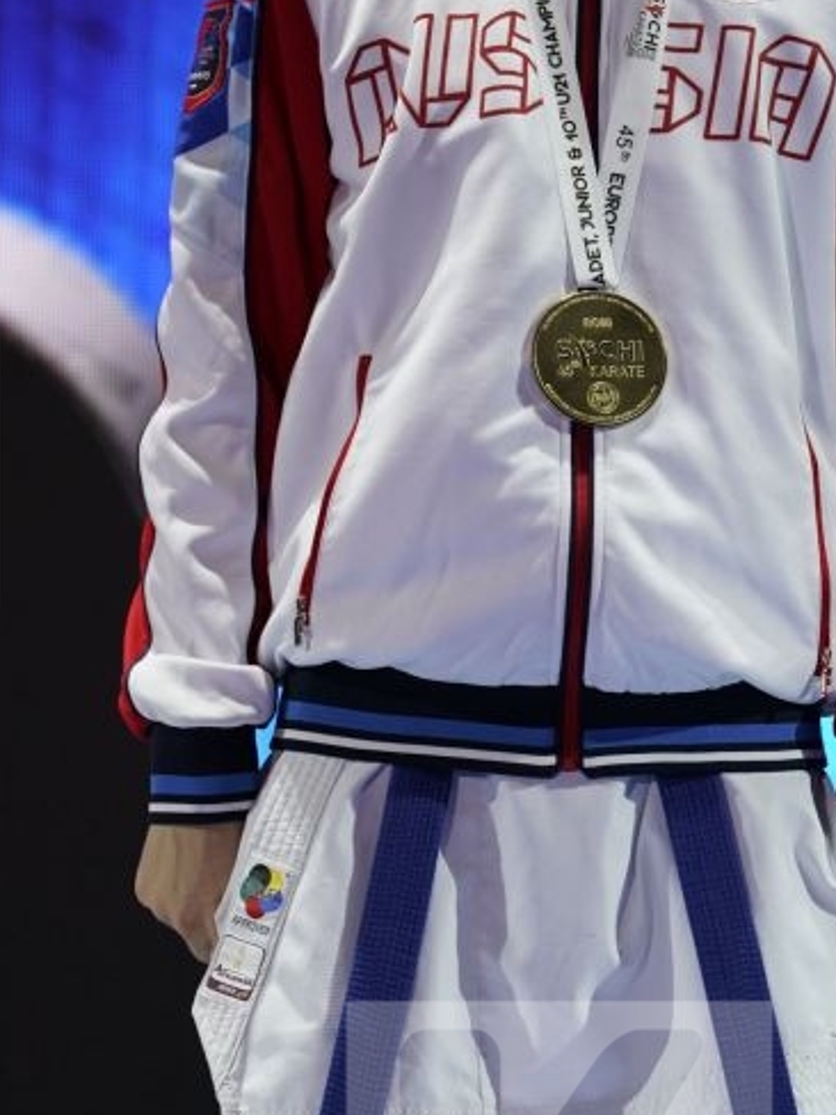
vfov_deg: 4.2
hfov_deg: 3.1
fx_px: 15231
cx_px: 560
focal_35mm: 473
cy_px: 398
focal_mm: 200
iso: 320
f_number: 2.8
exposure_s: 1/250
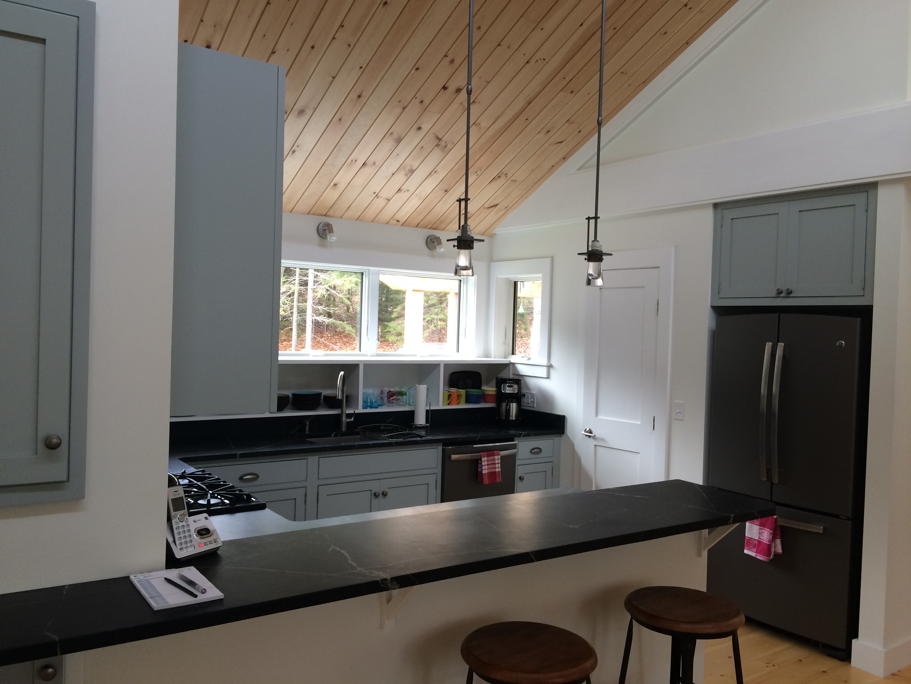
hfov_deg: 61.7
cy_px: 342
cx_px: 456
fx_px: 763
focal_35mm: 29
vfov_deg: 48.2
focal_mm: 4.15
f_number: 2.2
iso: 32
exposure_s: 1/30
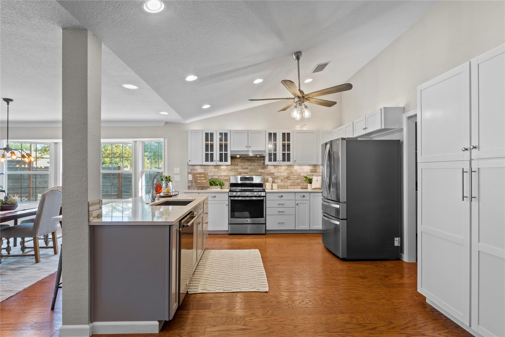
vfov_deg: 63.2
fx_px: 273
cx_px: 252
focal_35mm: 20
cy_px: 168
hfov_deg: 85.4
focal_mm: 13
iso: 250
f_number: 11
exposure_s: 1.6
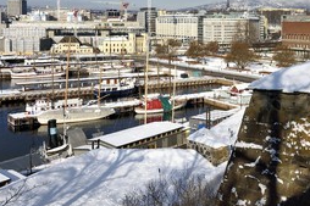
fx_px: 456
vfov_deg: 25.1
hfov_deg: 36.5
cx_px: 239
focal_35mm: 53
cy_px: 48
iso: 200
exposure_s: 1/250
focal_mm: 32
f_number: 14
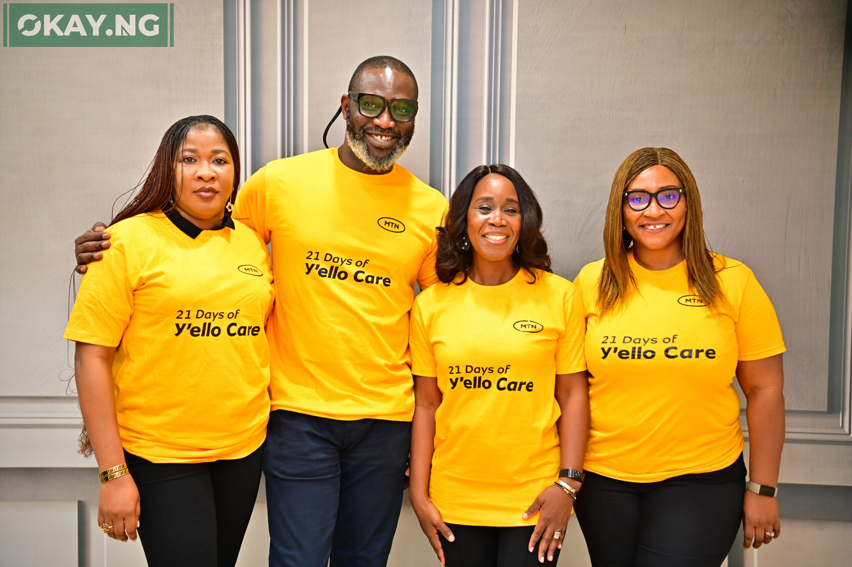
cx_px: 426
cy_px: 284
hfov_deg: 43.6
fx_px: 1064
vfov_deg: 29.8
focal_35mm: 45
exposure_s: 1/200
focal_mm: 45
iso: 800
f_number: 2.8
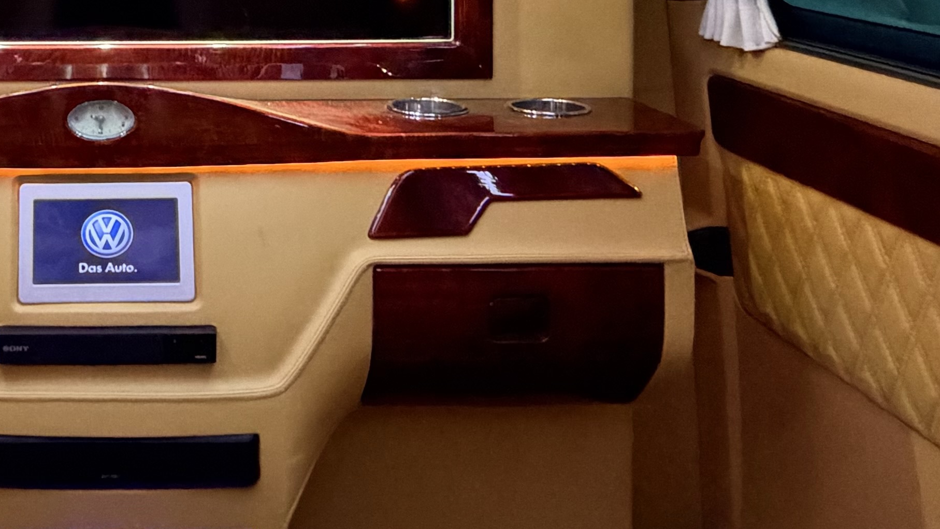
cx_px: 124
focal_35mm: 48
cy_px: -89
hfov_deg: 40.2
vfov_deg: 23.1
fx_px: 1196
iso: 1250
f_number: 2.2
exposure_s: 1/60
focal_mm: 2.22
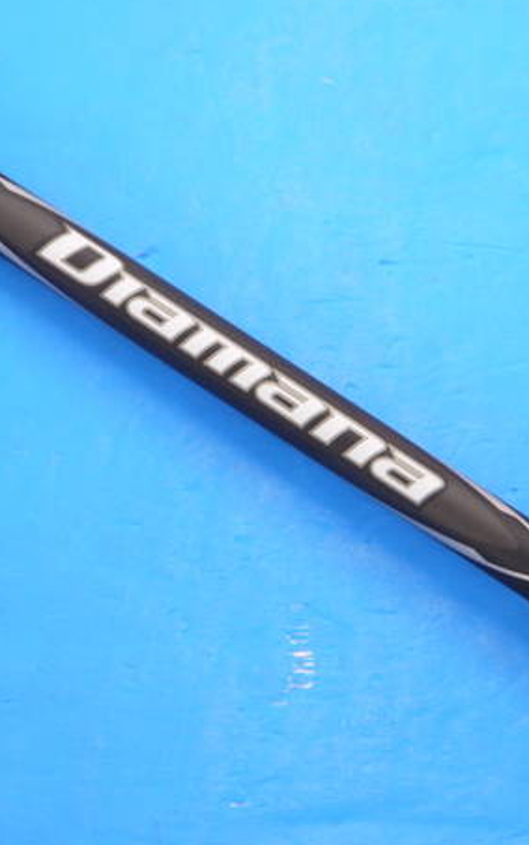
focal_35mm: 126
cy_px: 406
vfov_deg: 16.6
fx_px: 2903
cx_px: 353
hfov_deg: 10.4
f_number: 5.6
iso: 800
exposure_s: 1/80
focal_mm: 42
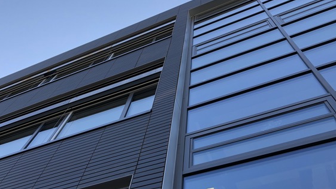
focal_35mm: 37
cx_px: 155
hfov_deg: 54.0
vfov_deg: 31.6
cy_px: 133
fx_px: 330
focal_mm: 3.99
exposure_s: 1/331
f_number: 1.8
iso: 20
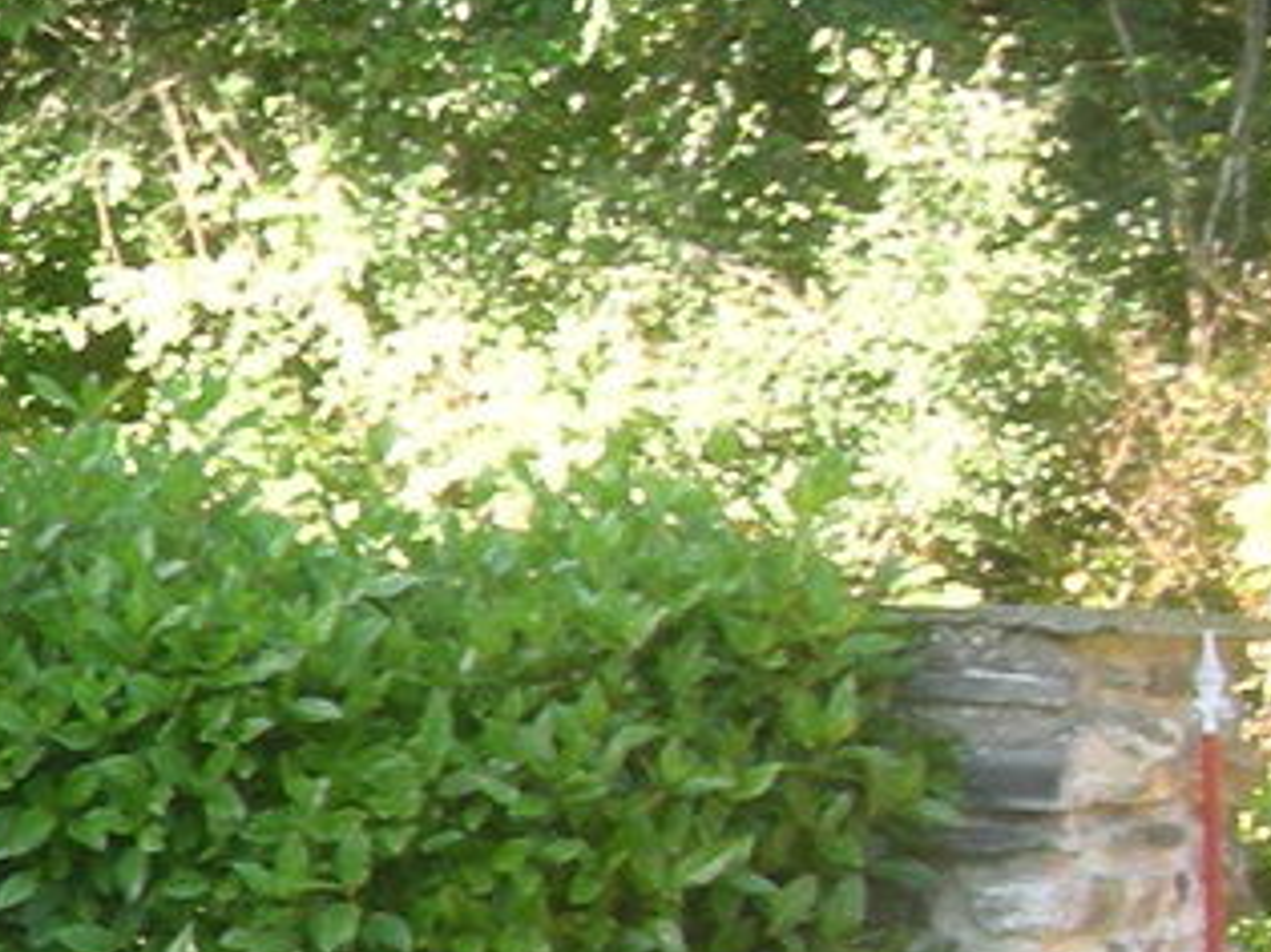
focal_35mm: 178
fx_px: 6533
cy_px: 783
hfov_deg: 10.0
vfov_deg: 8.3
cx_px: -1606
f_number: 3
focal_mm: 5.8
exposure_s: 1/34.3
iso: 50
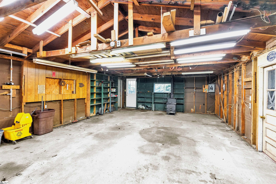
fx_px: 126
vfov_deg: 72.1
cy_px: 92
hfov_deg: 95.0
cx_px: 138
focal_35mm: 16
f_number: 9
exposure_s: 1/3
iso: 640
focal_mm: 16.5
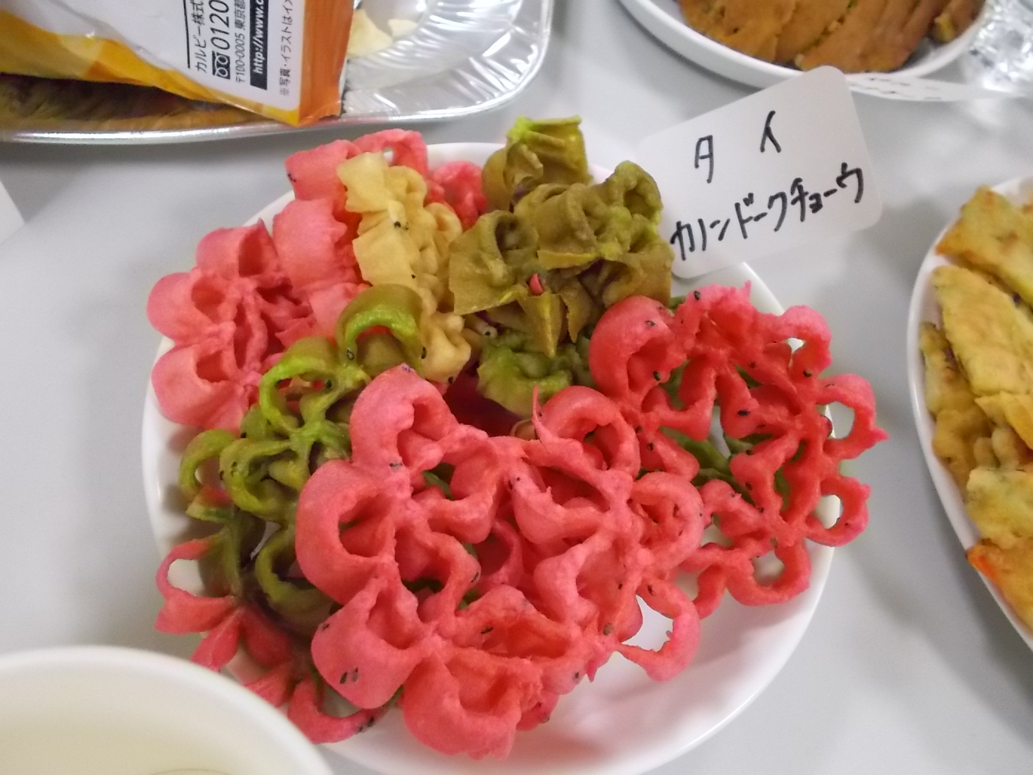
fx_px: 776
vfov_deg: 53.1
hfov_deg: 67.3
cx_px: 516
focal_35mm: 26
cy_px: 388
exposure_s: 1/80
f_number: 3.2
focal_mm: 4.6
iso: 800
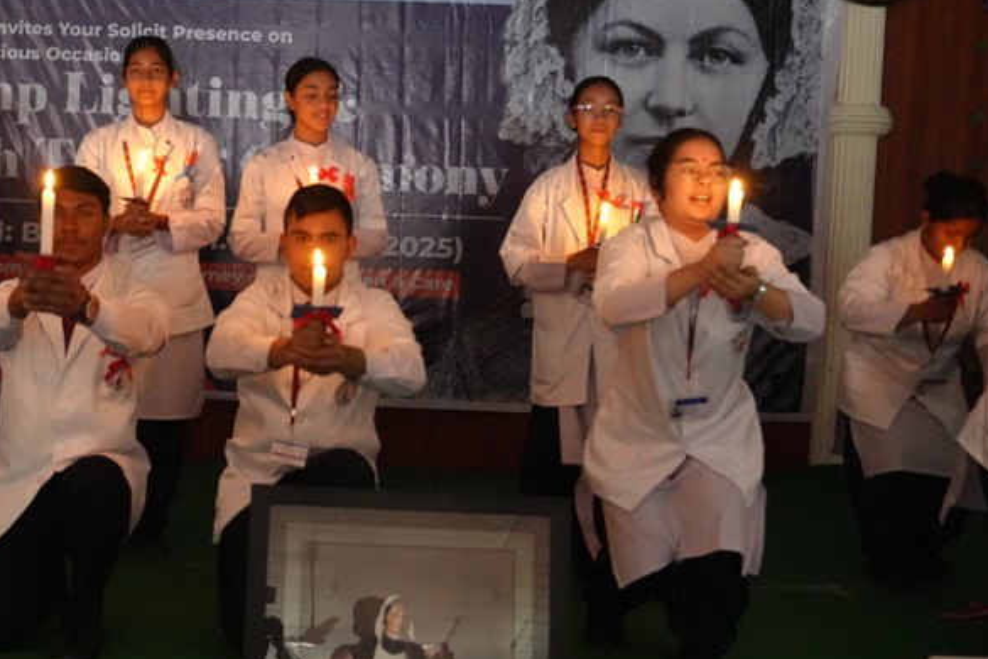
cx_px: 226
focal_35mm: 49
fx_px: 1345
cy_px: 354
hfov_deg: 39.1
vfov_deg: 27.5
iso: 12800
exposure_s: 1/125
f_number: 3.5
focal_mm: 28
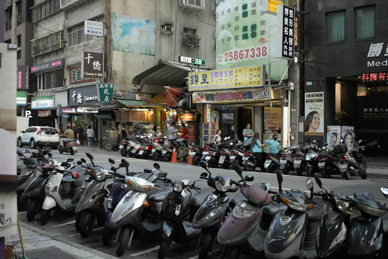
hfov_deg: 47.4
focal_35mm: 41
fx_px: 442
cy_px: 130
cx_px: 194
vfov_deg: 32.6
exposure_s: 1/160
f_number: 2.8
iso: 400
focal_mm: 24.2
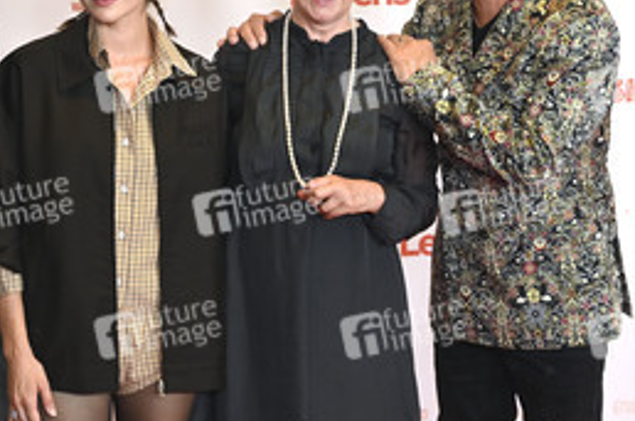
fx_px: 1479
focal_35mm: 84
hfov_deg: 24.1
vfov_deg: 16.2
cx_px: 191
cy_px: 145
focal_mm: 48
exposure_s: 1/125
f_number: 2.8
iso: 320
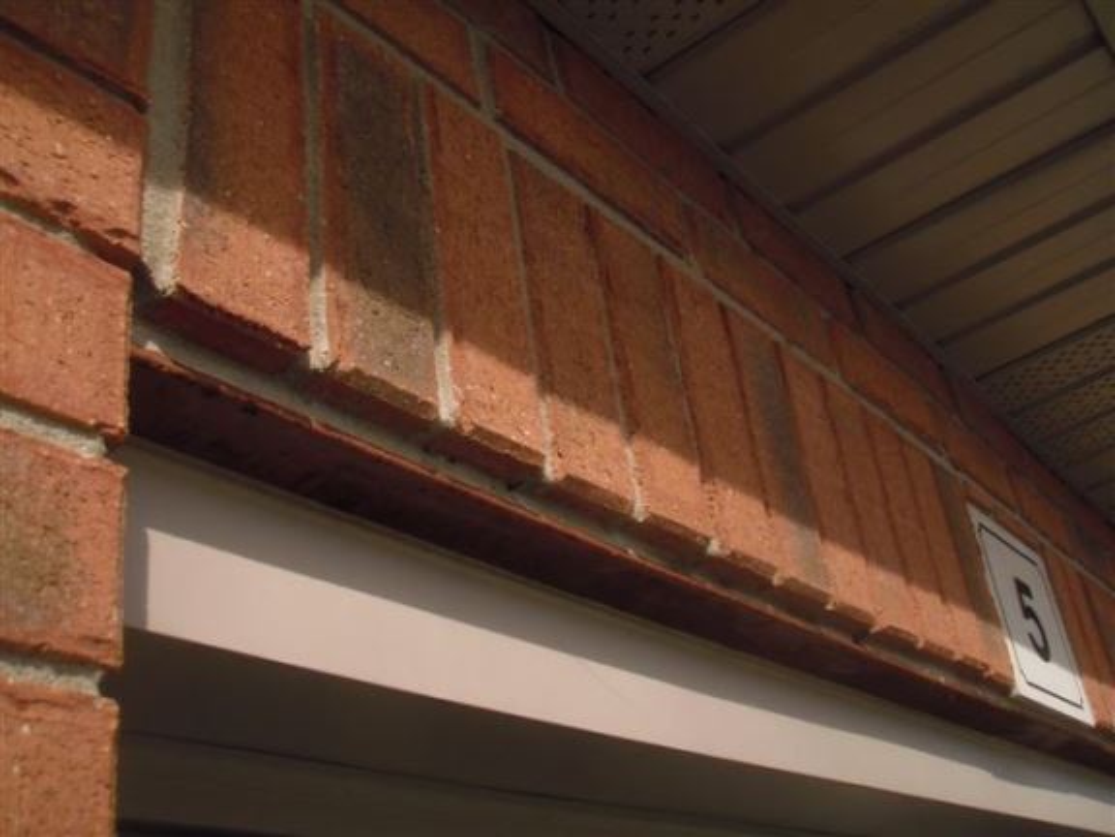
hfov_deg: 49.0
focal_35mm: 38
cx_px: 558
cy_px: 418
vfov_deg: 37.7
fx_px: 1224
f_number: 6.6
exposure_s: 1/400
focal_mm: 6.7
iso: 100
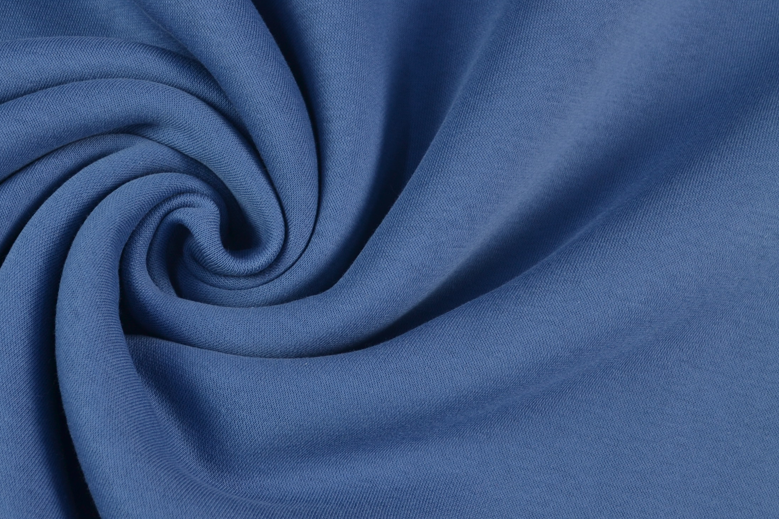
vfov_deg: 20.6
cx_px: 210
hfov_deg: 30.1
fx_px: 1428
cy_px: 191
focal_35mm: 66
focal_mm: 28
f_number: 8
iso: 100
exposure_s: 1/15
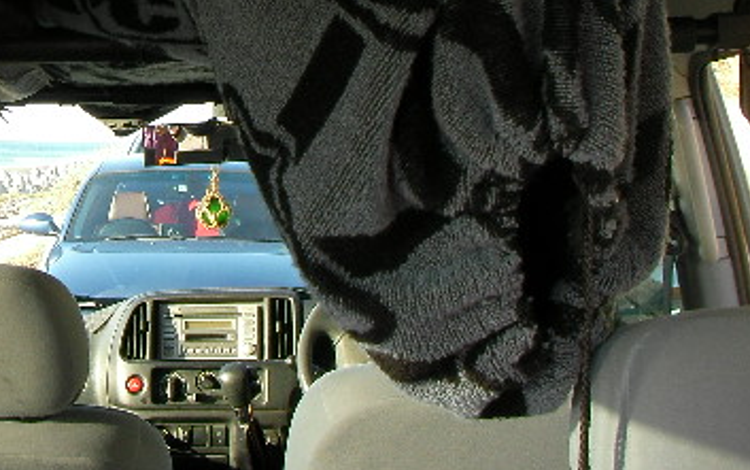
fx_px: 1493
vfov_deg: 17.5
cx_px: 87
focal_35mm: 73
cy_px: 15
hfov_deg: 27.3
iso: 50
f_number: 3.5
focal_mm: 6.3
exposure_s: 1/82.5
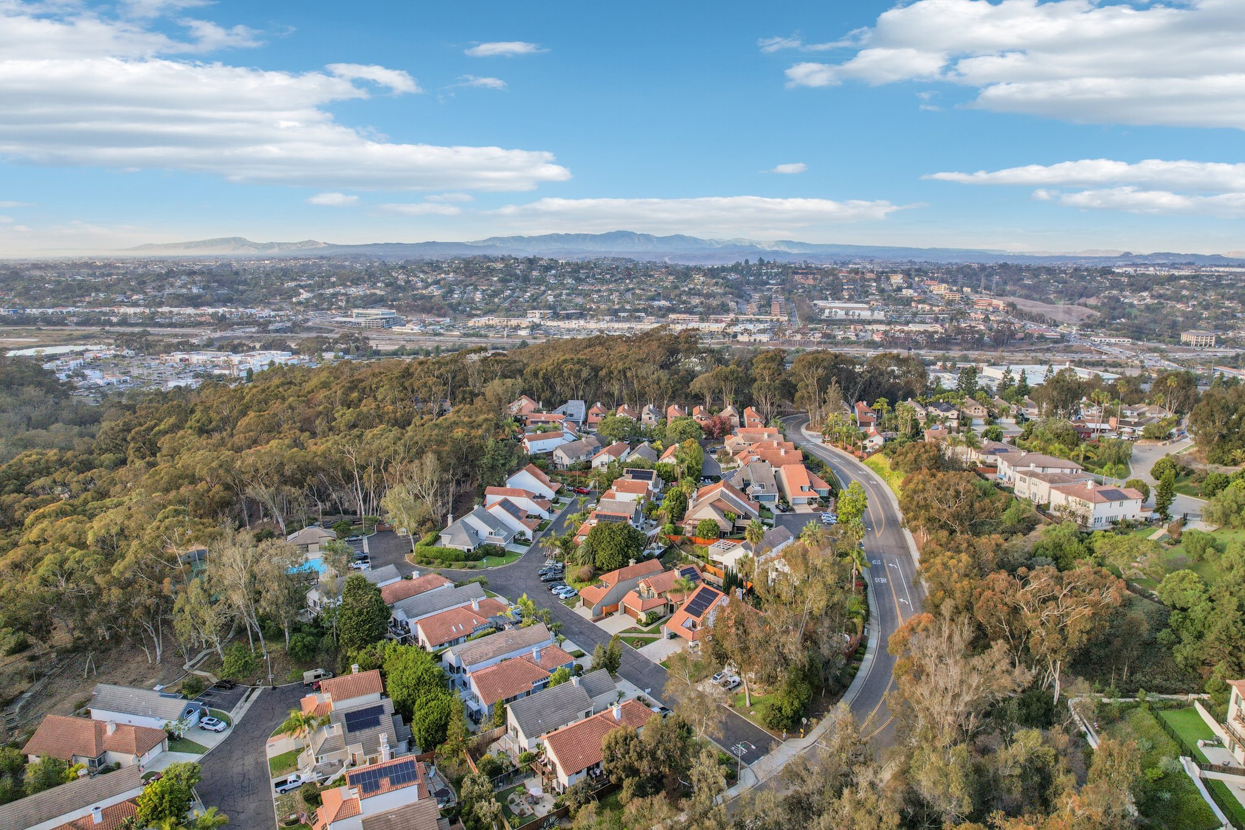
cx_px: 622
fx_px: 761
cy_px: 415
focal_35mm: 22
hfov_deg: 78.6
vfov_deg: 57.2
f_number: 2.8
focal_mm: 8.4
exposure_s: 1/640
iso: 100
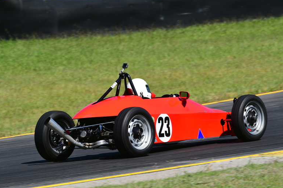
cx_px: 138
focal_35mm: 511
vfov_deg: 2.7
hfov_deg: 4.0
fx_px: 4015
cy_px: 93
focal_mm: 330
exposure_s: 1/640
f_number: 11
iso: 400
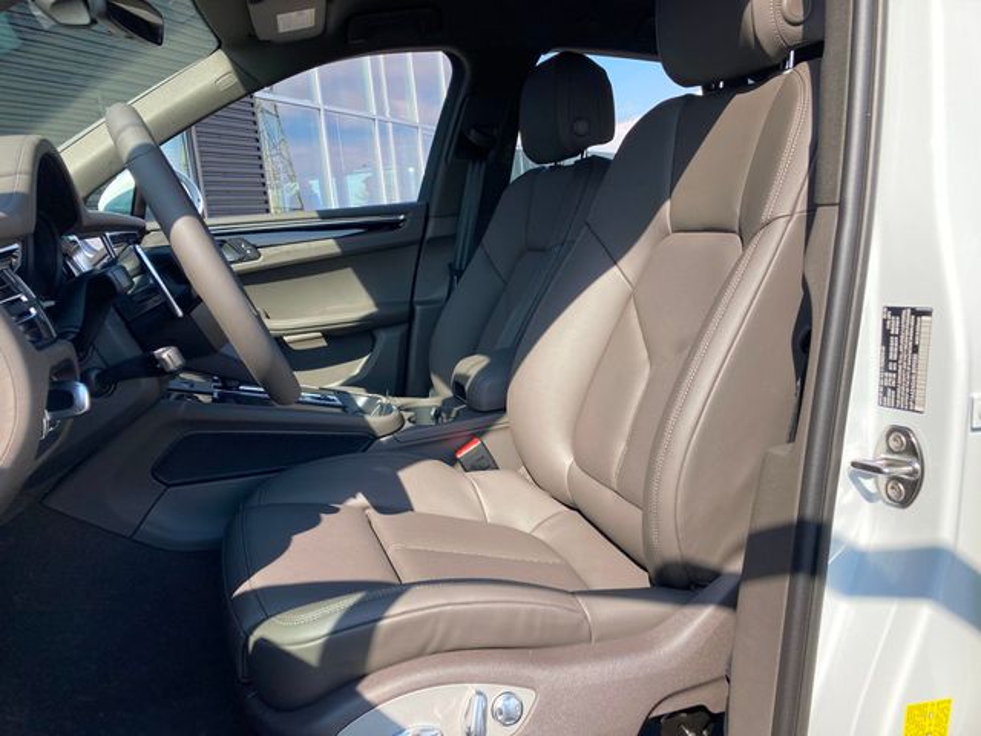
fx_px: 794
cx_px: 490
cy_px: 368
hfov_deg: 63.4
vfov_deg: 49.7
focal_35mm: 28
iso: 20
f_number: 1.8
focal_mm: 3.99
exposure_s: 1/495
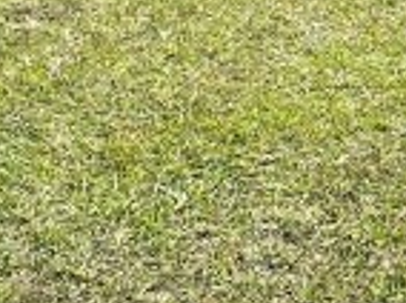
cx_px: 998
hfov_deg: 9.3
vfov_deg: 7.3
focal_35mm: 188
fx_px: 2201
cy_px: -495
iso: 32
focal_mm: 4.25
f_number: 1.8
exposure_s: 1/1701
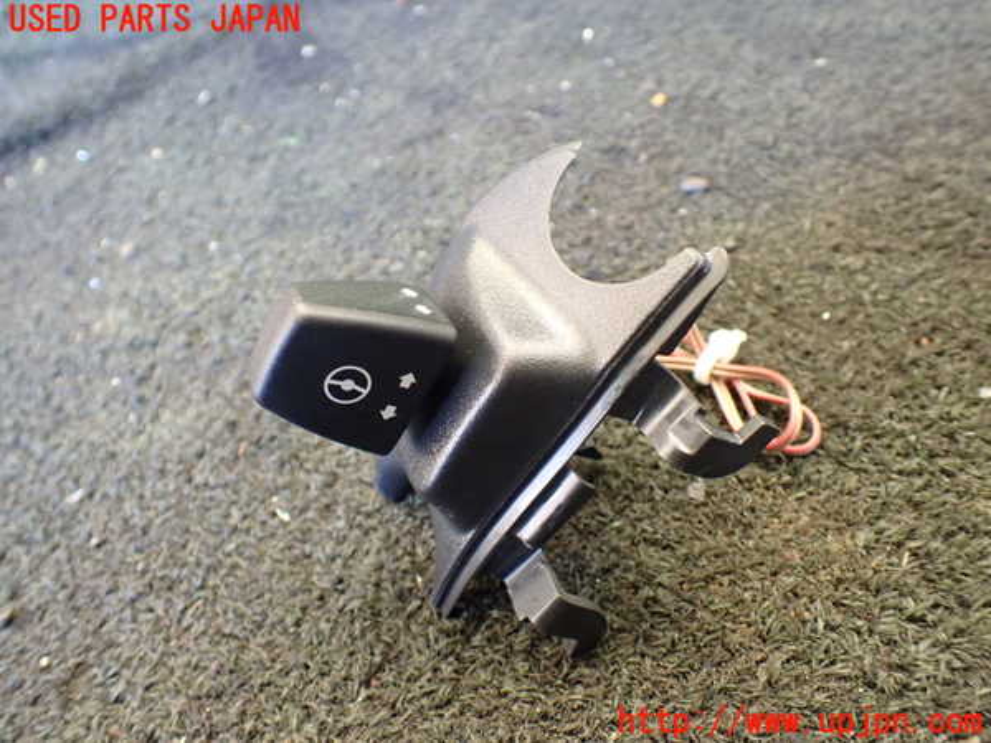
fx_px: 859
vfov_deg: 46.8
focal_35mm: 30
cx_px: 496
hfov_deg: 60.0
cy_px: 372
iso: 800
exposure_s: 1/60
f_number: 2.3
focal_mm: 5.4
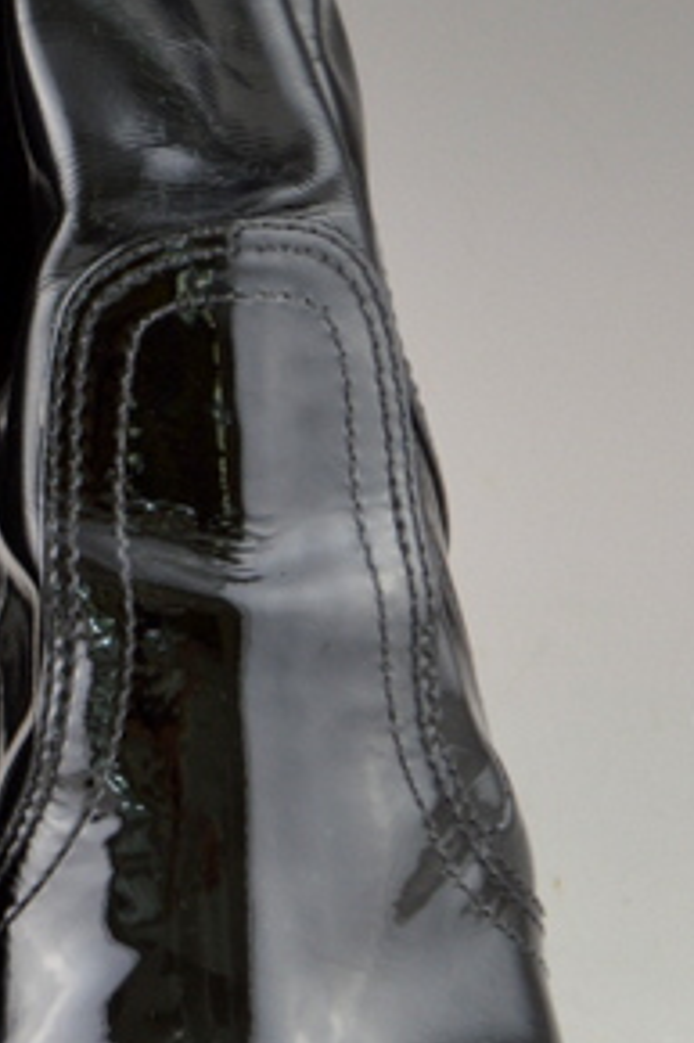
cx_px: -93
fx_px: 5767
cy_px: 673
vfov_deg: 10.3
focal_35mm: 199
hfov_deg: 6.8
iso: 400
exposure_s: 1/40
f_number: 5.6
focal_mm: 55
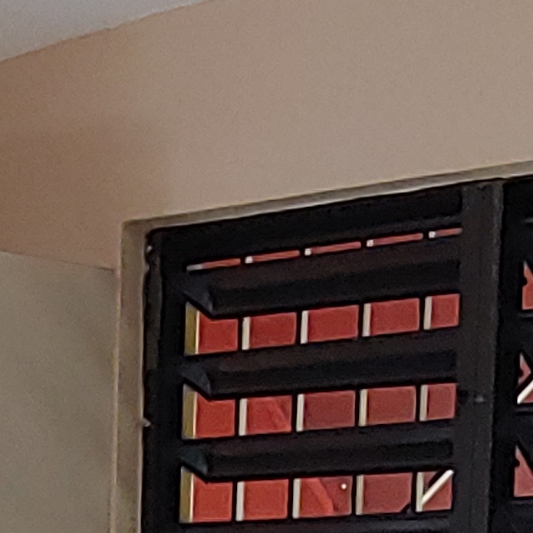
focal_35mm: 148
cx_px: 19
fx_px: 2578
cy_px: 1072
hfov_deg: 11.7
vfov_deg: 10.8
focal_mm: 2.18
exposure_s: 1/40
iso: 100
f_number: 1.9
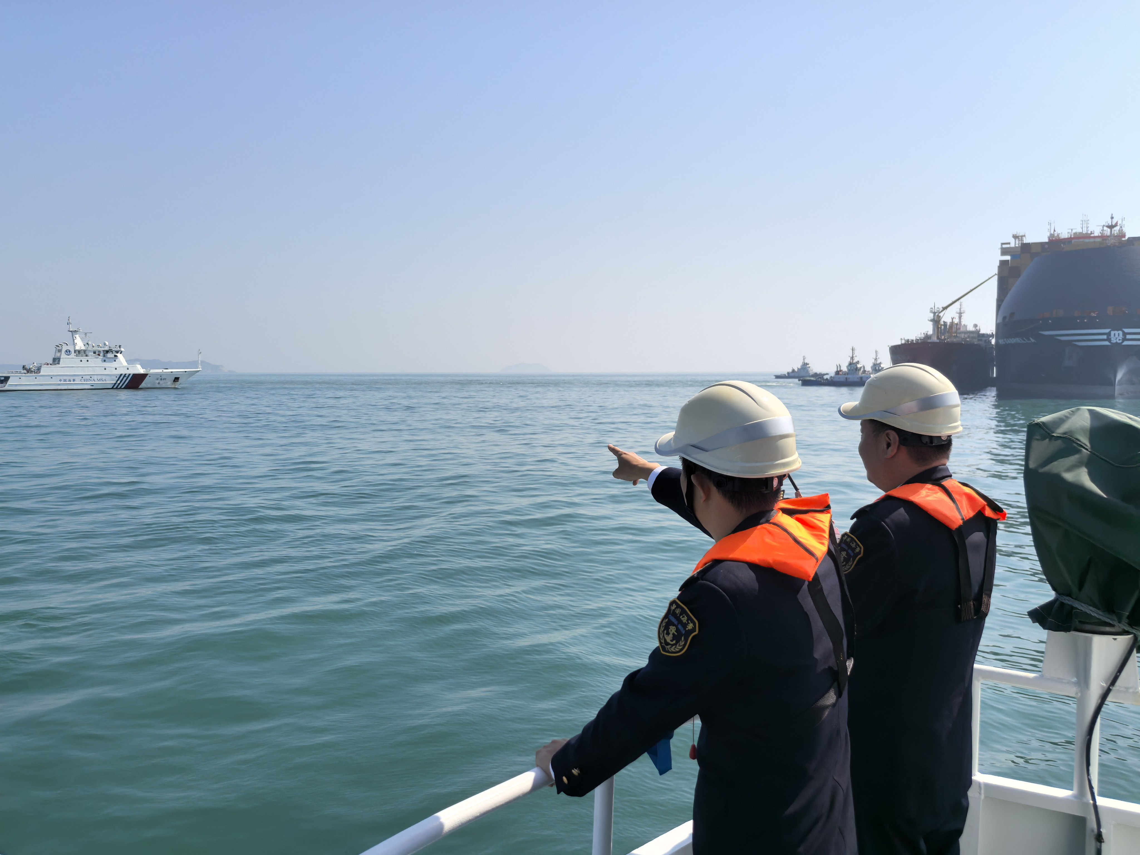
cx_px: 570
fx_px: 889
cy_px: 428
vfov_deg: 51.4
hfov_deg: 65.3
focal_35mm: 27
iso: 50
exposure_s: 1/10417
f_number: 1.4
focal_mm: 5.75
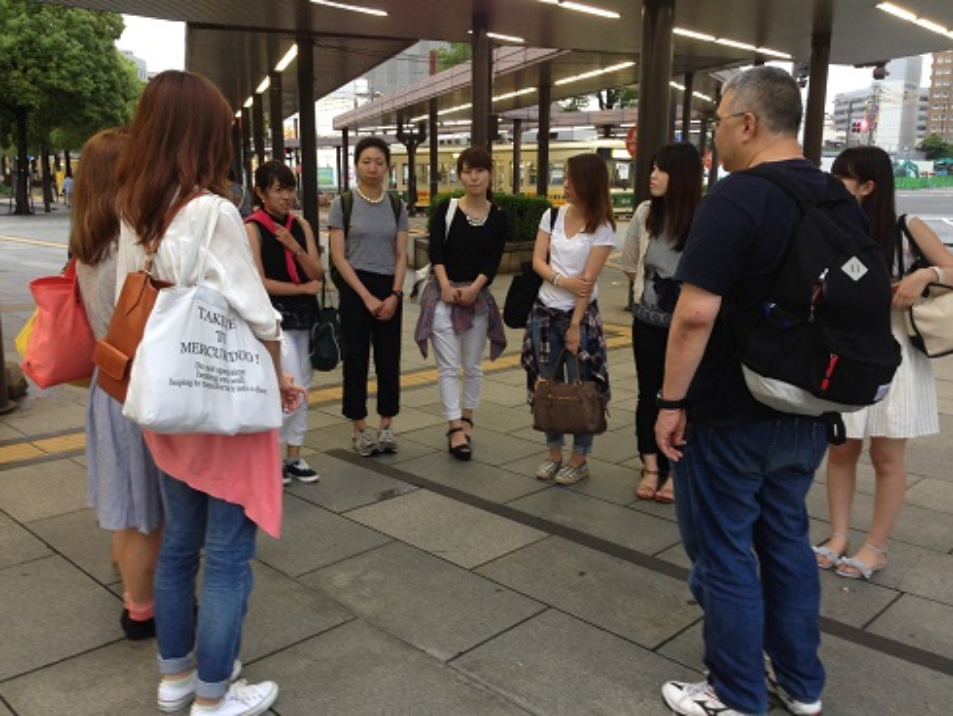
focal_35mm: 33
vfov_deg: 43.0
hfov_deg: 55.3
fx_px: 909
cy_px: 358
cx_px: 476
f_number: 2.4
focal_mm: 4.12
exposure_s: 1/20
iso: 64
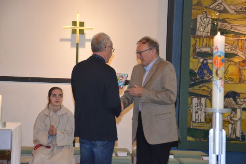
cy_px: 82
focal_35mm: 112
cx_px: 123
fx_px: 768
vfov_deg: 12.2
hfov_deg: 18.2
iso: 1600
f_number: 5
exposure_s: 1/60
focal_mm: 75
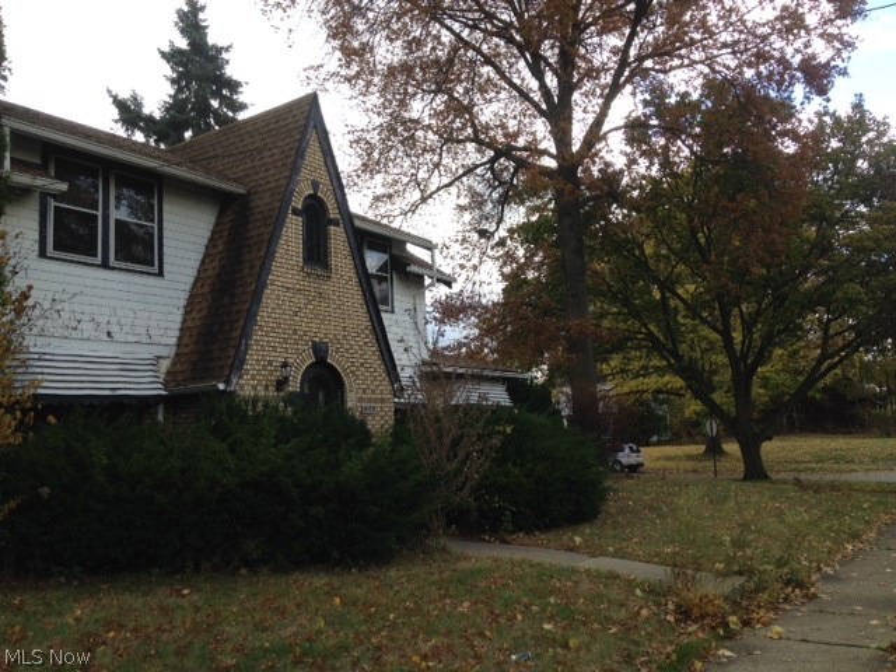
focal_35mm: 33
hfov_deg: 55.4
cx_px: 448
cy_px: 336
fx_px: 854
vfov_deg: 42.9
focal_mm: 4.12
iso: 50
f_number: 2.4
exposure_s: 1/589
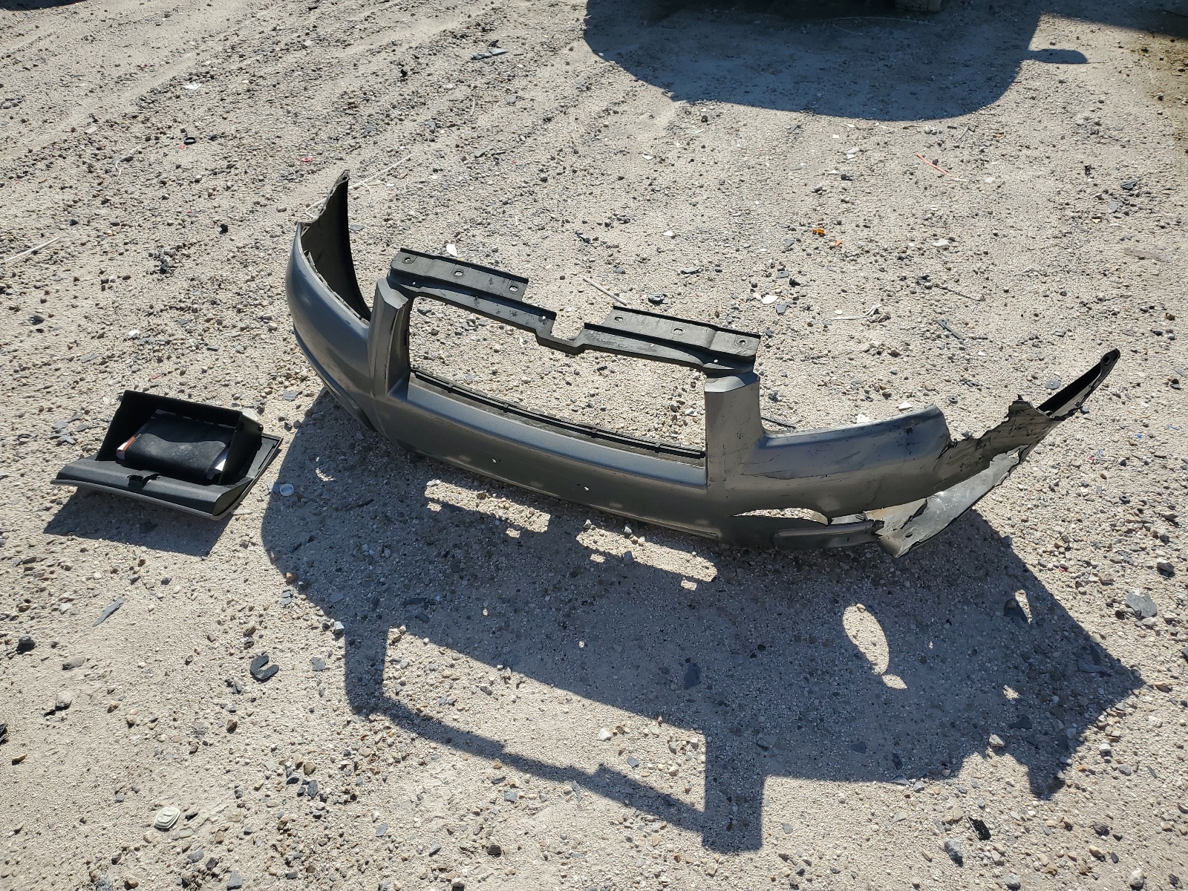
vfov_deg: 53.1
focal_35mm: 26
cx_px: 594
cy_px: 446
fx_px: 892
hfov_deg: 67.3
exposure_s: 1/3333
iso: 50
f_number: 1.5
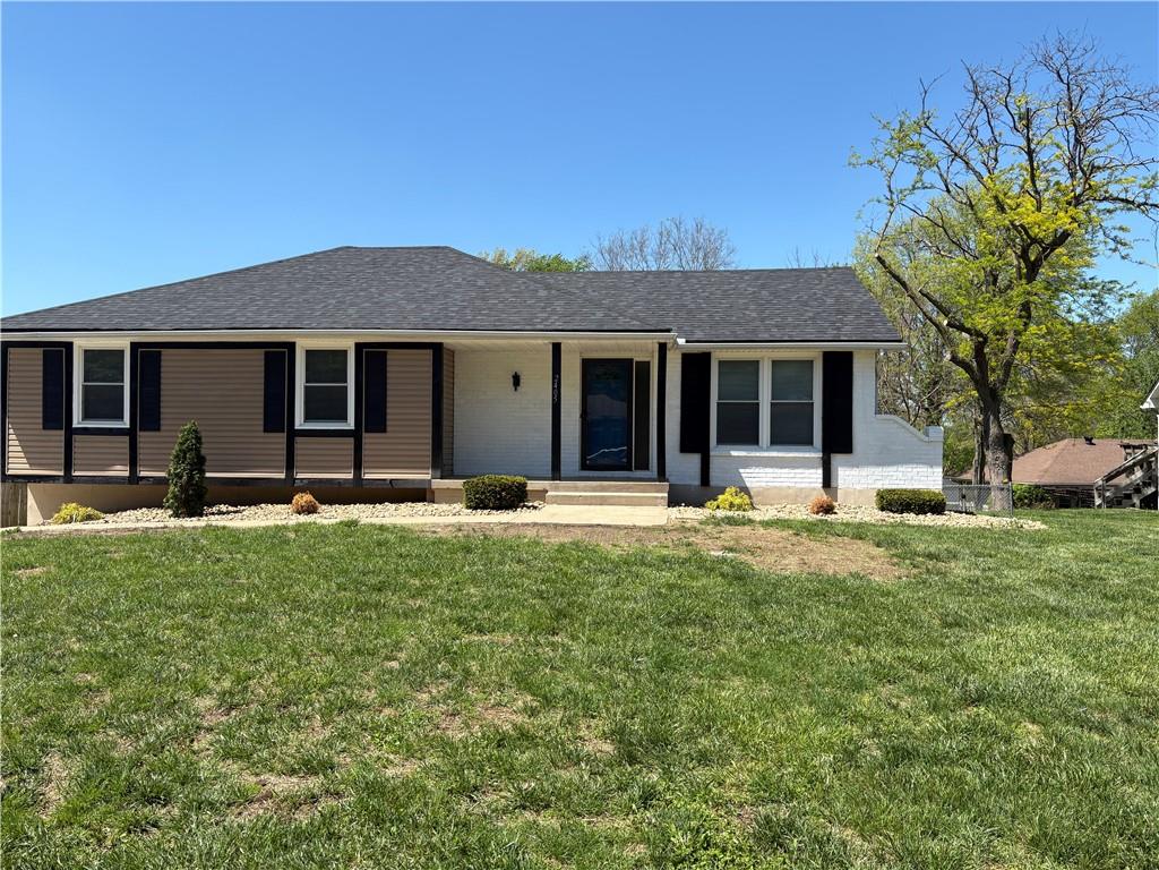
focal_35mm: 26
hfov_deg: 67.3
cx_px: 580
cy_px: 435
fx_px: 871
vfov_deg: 53.1
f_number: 1.6
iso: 50
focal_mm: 5.96
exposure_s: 1/2364
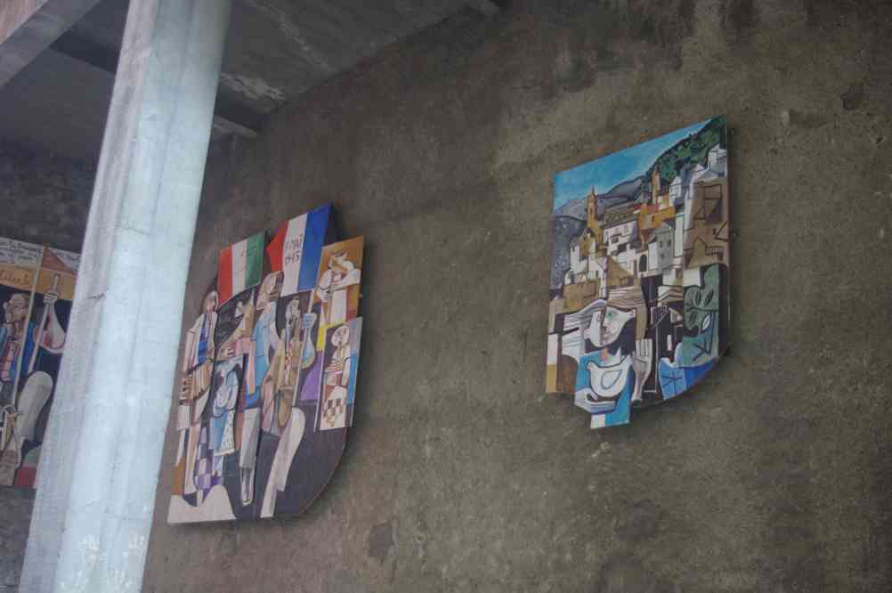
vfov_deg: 31.8
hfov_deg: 46.4
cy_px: 296
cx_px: 446
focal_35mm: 42
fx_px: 1040
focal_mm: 28
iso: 200
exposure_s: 1/45
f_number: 4
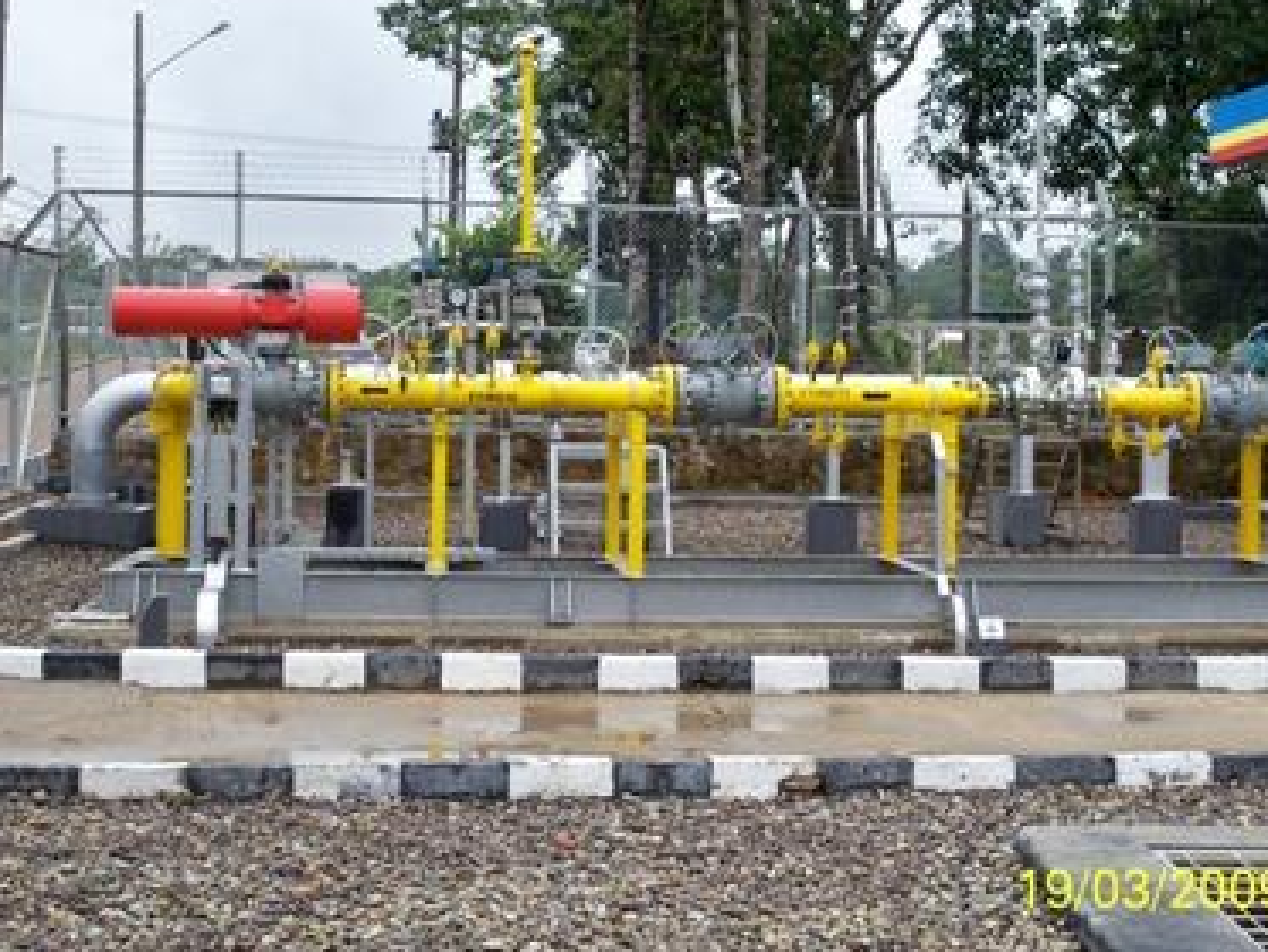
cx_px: 646
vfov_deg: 22.3
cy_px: 462
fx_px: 2418
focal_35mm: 66
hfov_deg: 29.4
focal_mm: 9.7
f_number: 4
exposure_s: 1/320
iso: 80
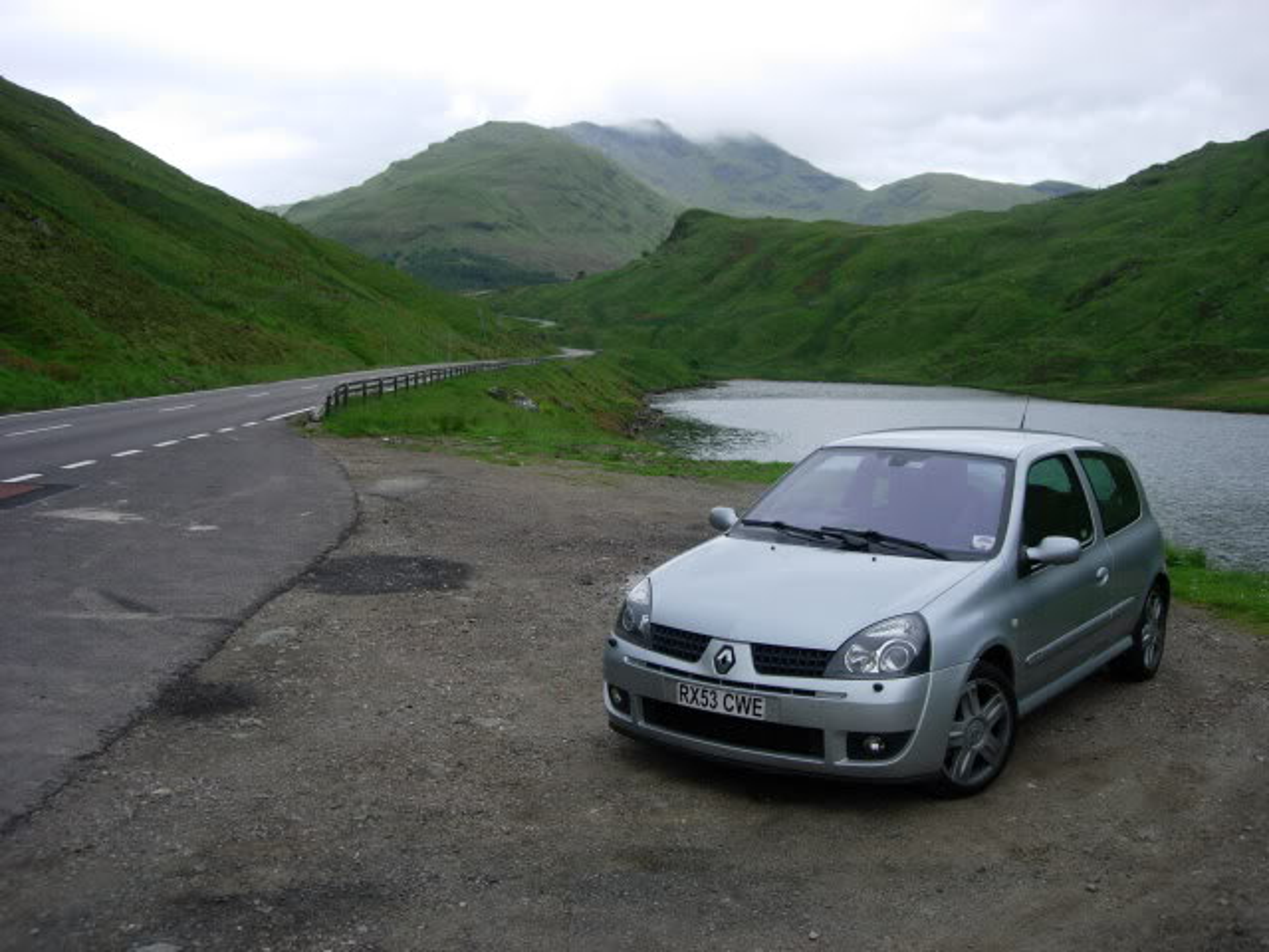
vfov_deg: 37.7
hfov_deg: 49.0
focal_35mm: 38
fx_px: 1393
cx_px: 634
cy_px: 476
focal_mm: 7.8
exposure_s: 1/470
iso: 64
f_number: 2.8
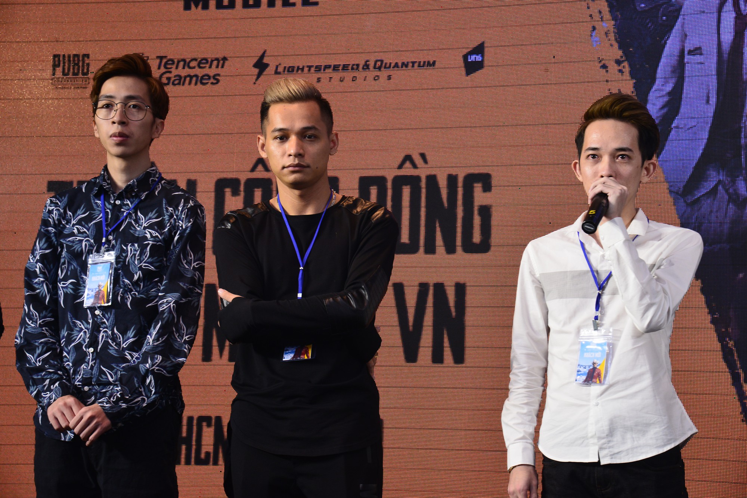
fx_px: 1784
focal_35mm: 86
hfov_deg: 23.6
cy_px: 249
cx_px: 374
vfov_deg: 15.9
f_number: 8
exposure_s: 1/100
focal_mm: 86
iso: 1250
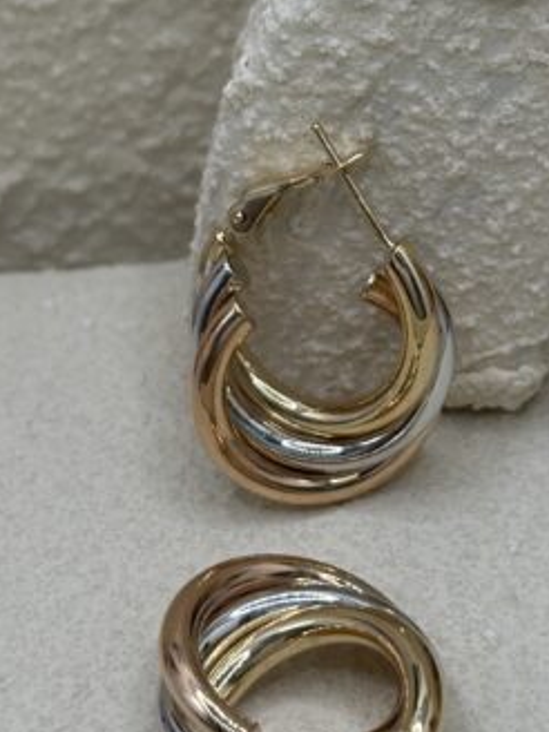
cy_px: 517
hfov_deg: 18.9
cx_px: 319
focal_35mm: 78
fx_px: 1649
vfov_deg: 24.8
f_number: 1.78
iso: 80
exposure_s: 1/1497
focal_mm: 6.86
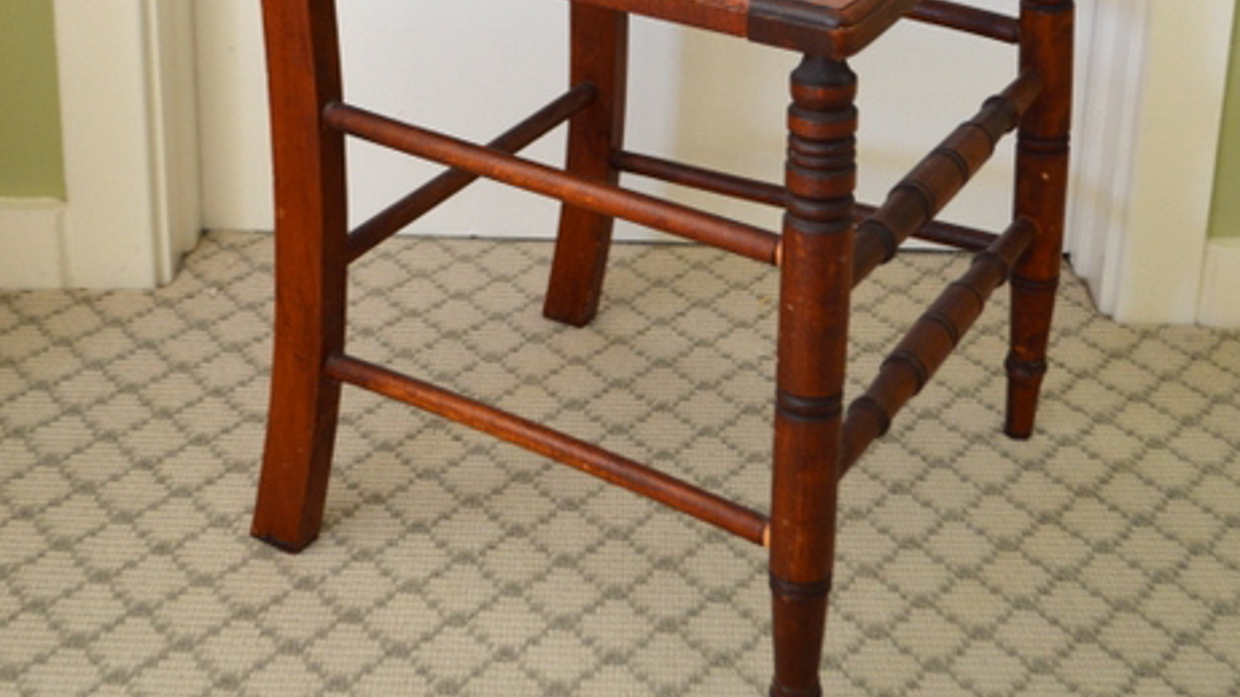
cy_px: -70
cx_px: 621
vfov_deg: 18.6
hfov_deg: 33.8
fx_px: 2038
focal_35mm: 62
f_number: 4.2
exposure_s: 1/20
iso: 400
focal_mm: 26
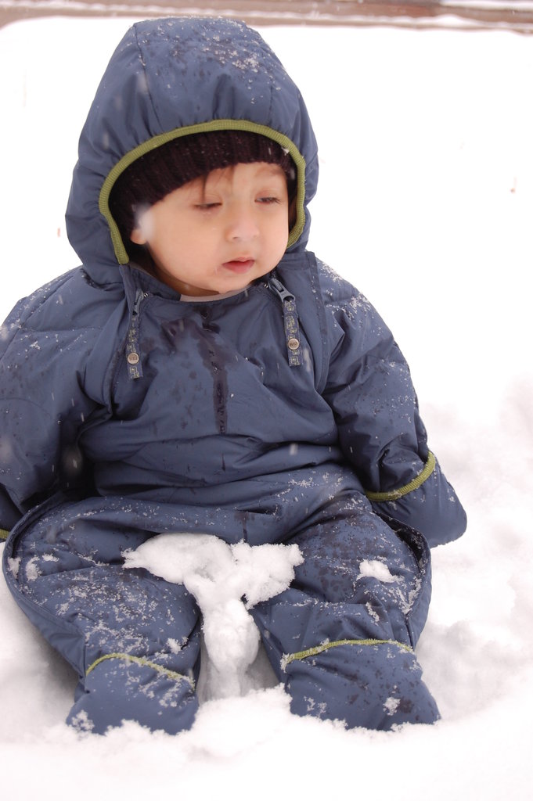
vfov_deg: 26.0
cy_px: 400
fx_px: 1735
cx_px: 266
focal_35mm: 78
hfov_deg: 17.5
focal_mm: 52
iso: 400
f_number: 7.1
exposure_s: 1/200
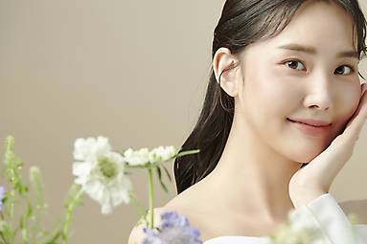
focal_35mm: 282
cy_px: 130
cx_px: 241
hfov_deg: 7.3
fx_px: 2873
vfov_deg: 4.9
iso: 64
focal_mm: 180
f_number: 5.6
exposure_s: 1/125
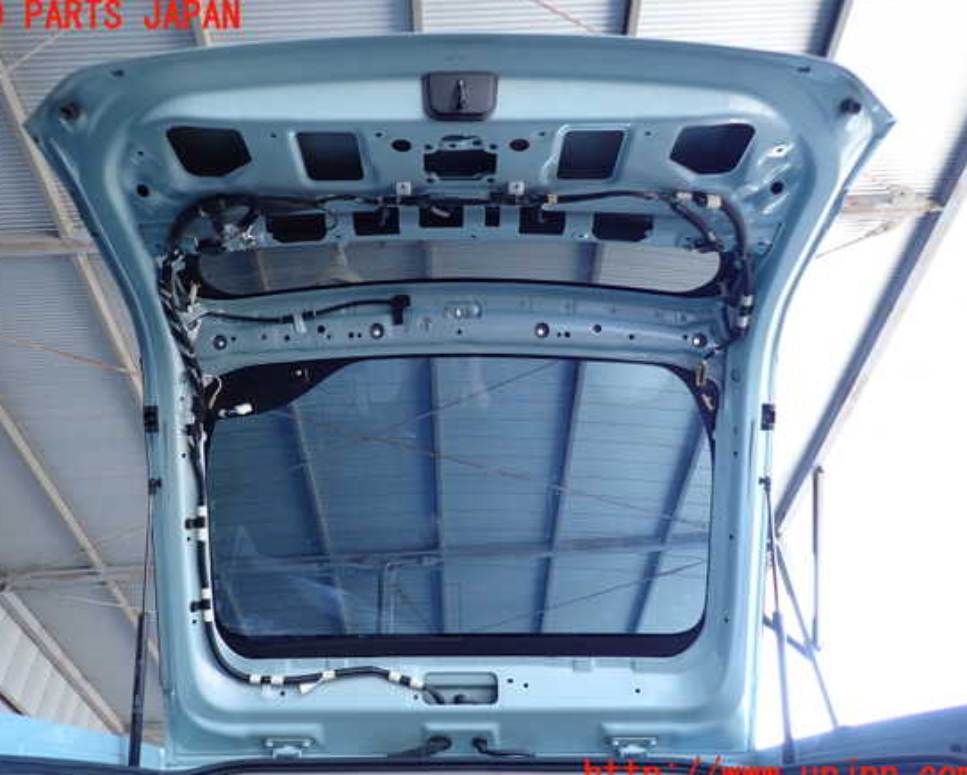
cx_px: 451
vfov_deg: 53.2
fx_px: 773
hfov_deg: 64.0
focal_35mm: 27
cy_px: 396
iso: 160
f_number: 2
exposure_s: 1/125
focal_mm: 4.5
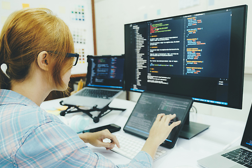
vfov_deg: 42.3
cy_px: 86
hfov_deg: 60.3
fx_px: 217
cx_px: 130
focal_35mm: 31
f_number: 2.8
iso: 320
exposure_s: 1/40
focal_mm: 19.4
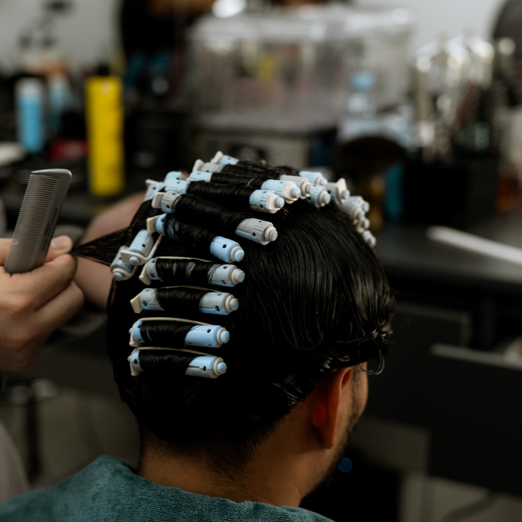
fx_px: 1058
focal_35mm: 62
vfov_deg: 27.7
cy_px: 287
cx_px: 248
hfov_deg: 27.7
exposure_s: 1/60
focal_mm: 39
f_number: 2.8
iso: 125
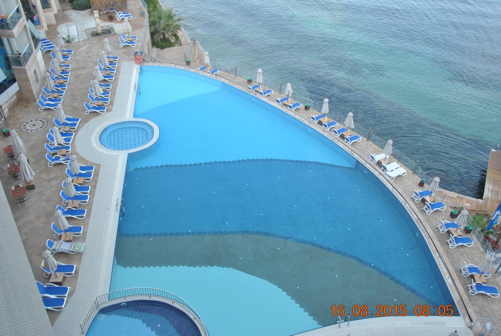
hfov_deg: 57.2
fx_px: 460
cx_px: 250
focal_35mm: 33
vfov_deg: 40.1
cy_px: 168
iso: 200
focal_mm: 22
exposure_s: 1/125
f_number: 5.6
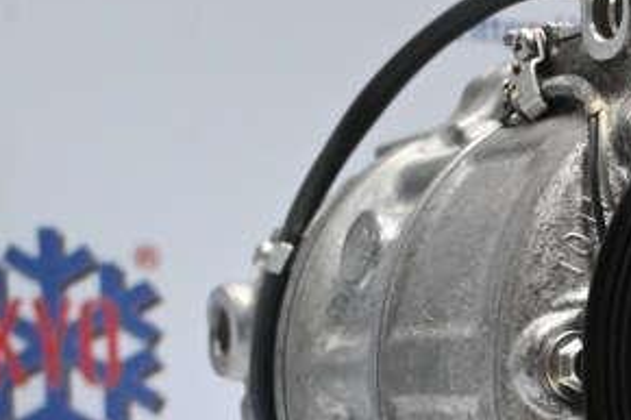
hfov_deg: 18.8
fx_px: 1811
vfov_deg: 13.0
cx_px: 729
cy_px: 445
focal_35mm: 103
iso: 2200
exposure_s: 1/125
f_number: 4.2
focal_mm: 25
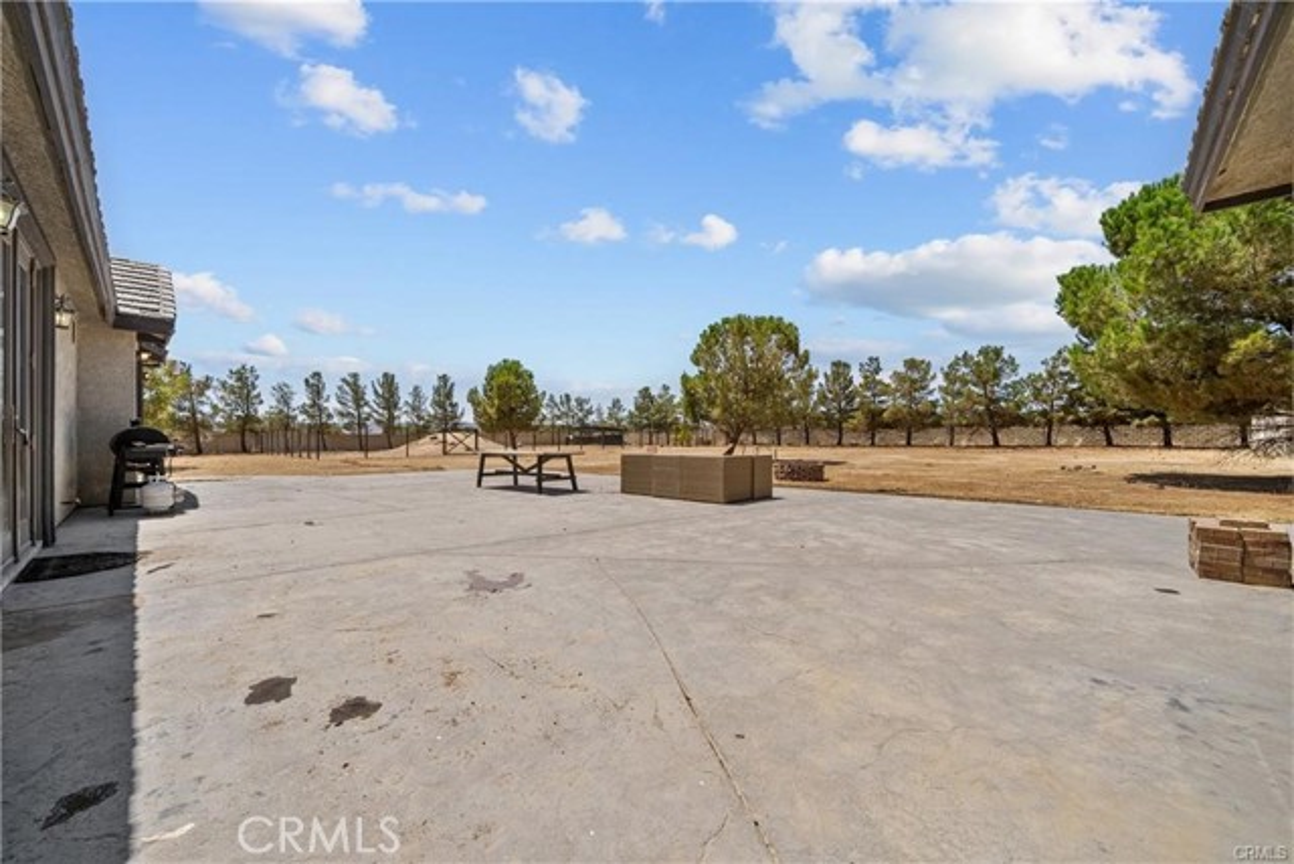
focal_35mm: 13
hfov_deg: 108.3
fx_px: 467
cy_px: 432
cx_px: 647
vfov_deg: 85.5
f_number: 8
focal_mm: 13
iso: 250
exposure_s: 1/500
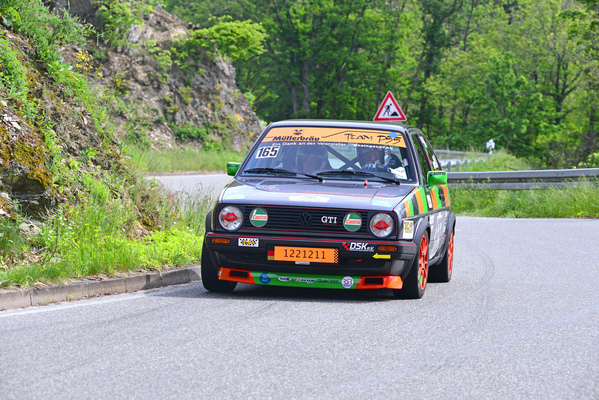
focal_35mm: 155
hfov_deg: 13.2
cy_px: 200
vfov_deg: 8.9
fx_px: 2580
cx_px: 300
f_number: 7.1
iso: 1250
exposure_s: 1/640
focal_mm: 155
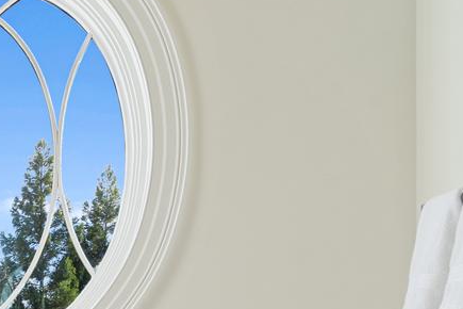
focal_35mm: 53
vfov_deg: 23.6
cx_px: -248
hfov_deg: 26.2
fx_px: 682
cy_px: 359
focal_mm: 16
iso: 500
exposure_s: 1/10
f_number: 8
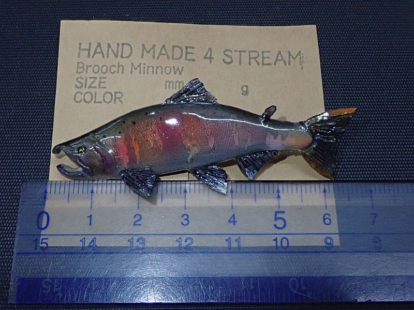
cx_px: 207
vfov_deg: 36.0
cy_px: 155
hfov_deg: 46.8
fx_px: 478
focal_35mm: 40
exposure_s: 1/60
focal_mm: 7.34
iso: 800
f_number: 4
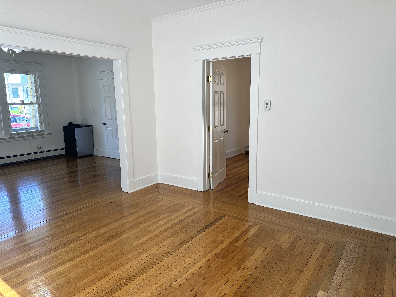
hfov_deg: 71.6
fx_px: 275
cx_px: 198
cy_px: 148
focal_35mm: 24
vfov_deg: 56.8
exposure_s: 1/127
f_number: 1.78
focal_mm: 6.86
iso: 64
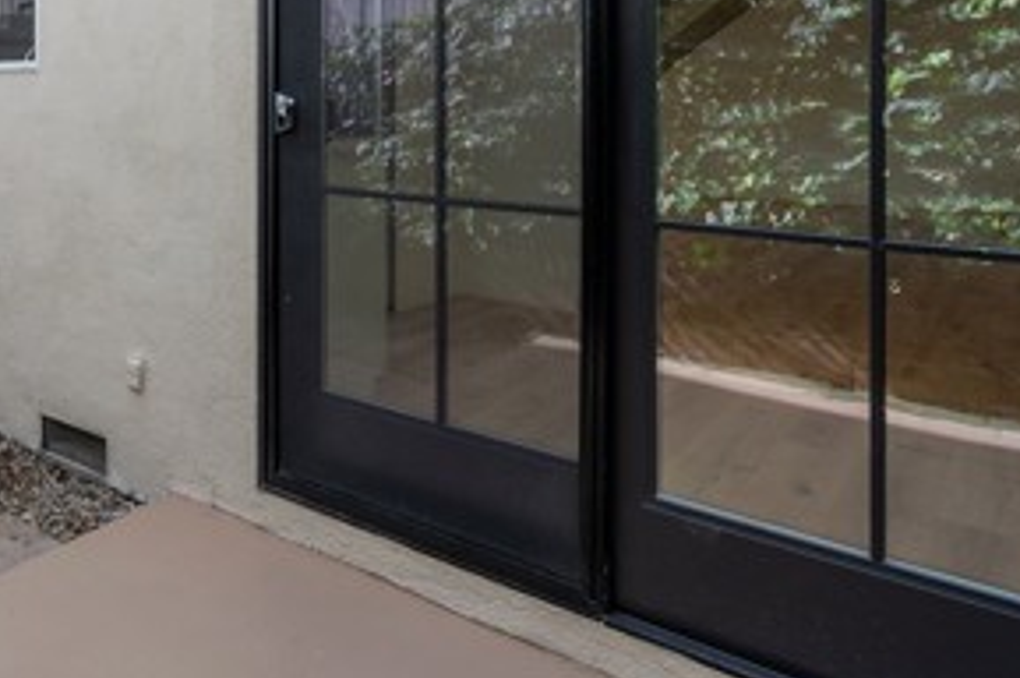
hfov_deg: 56.2
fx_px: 877
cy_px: 102
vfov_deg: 39.9
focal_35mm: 31
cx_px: 212
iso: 100
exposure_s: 1/125
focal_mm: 14
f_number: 7.1
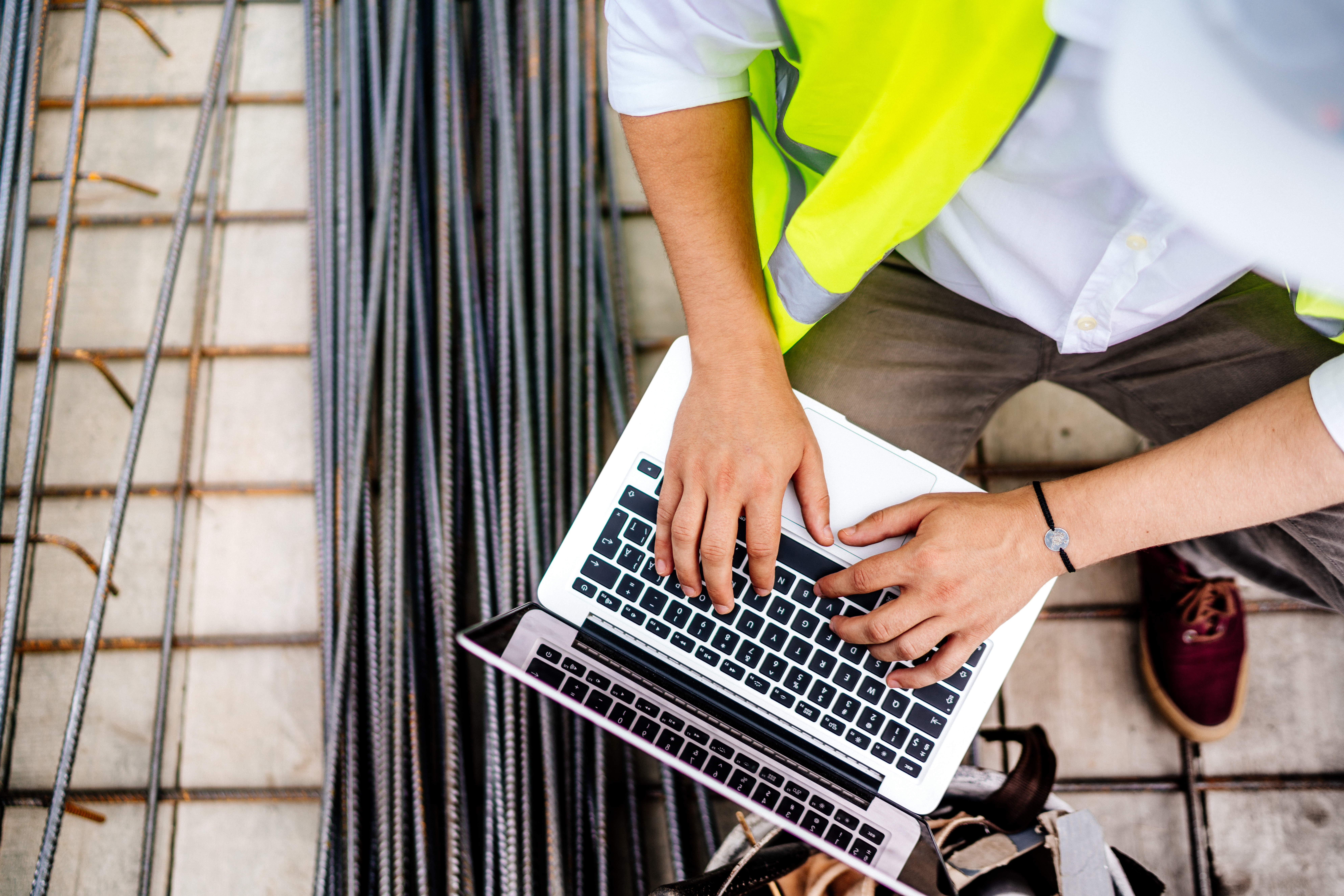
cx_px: 672
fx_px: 1307
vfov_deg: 37.9
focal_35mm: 35
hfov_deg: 54.4
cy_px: 448
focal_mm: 35
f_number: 1.4
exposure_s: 1/2500
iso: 80
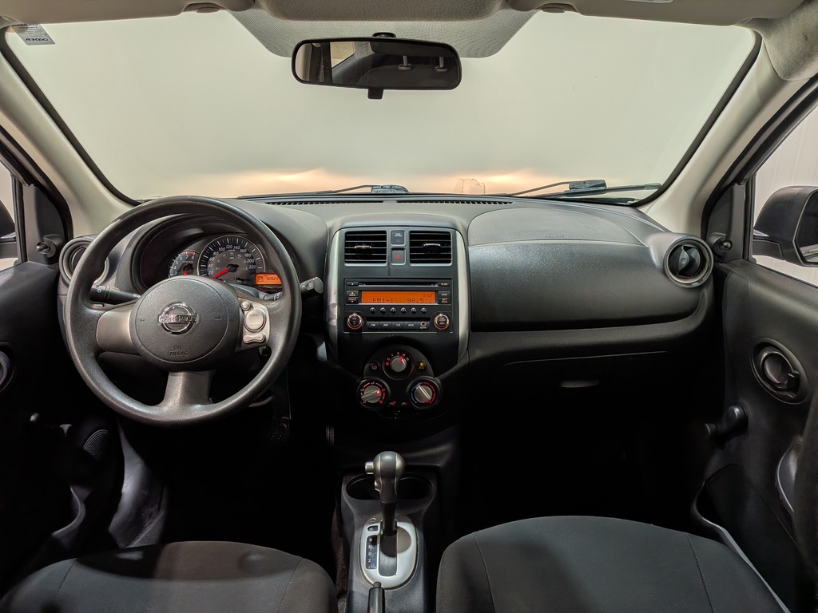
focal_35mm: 24
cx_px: 409
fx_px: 567
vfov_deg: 56.8
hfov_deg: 71.6
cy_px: 306
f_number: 1.7
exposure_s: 1/415
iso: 30
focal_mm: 4.53
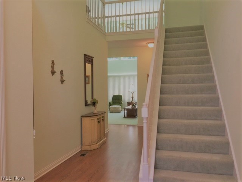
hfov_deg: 61.7
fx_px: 203
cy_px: 91
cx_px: 121
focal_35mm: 29
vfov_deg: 48.2
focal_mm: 4.15
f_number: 2.2
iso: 32
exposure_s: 1/30
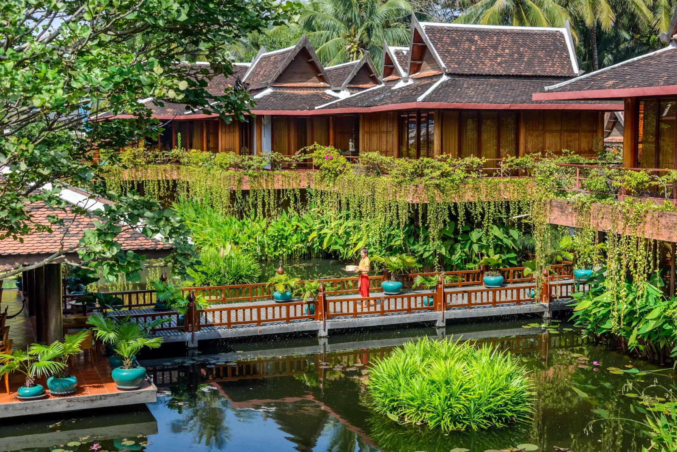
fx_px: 903
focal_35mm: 48
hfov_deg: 41.1
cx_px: 338
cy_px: 226
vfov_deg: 28.1
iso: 250
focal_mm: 48
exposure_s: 1/500
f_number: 7.1
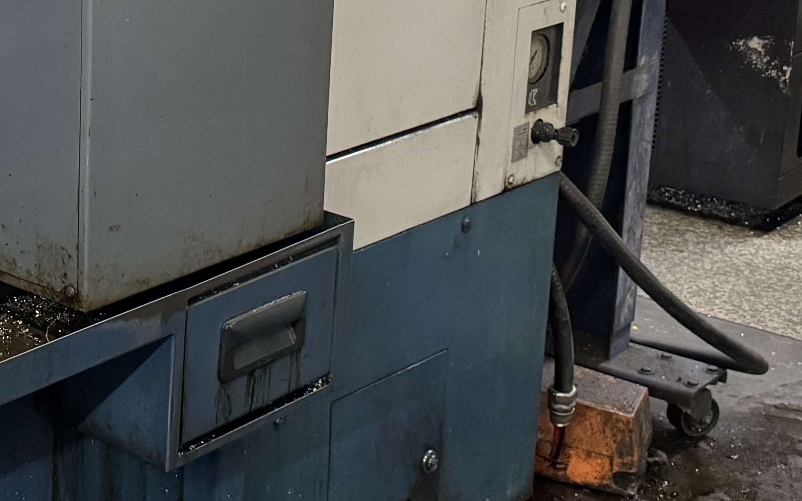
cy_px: 26
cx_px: -210
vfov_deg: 16.1
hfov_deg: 23.2
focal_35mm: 80
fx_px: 1749
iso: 320
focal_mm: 6.76
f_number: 1.78
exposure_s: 1/60
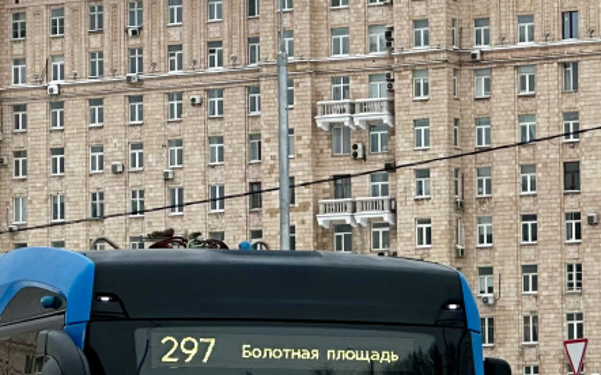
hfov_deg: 8.7
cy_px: 298
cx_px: 173
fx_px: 3930
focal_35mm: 240
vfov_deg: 5.5
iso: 32
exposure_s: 1/296
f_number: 2.8
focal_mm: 9
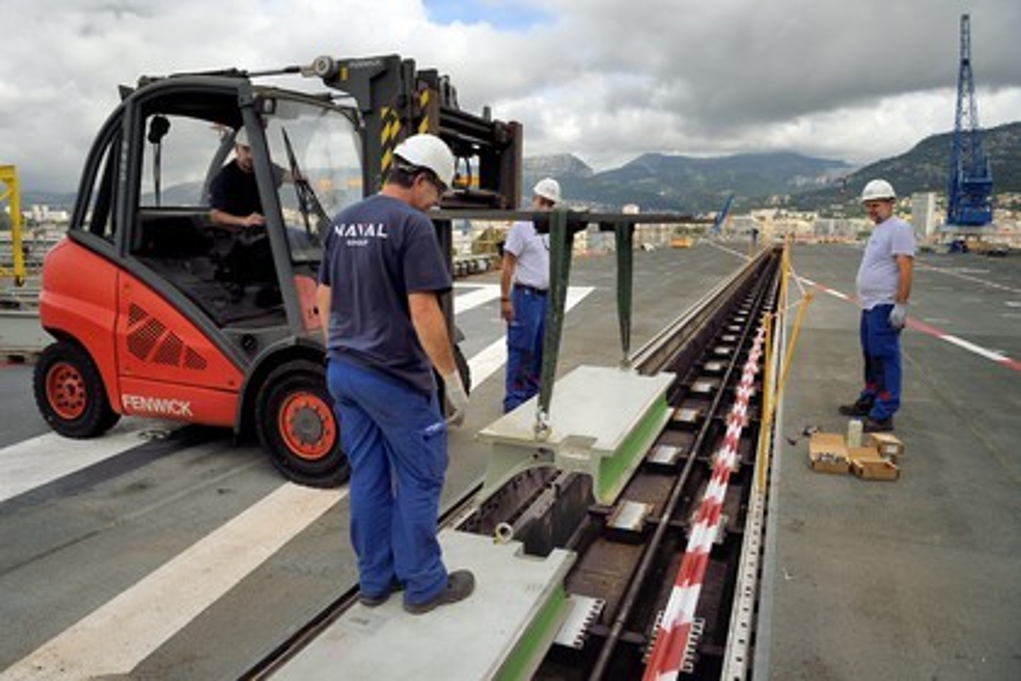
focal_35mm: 24
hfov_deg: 73.7
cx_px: 510
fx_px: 681
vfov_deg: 53.1
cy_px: 340
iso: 200
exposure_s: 1/320
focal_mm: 24
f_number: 9
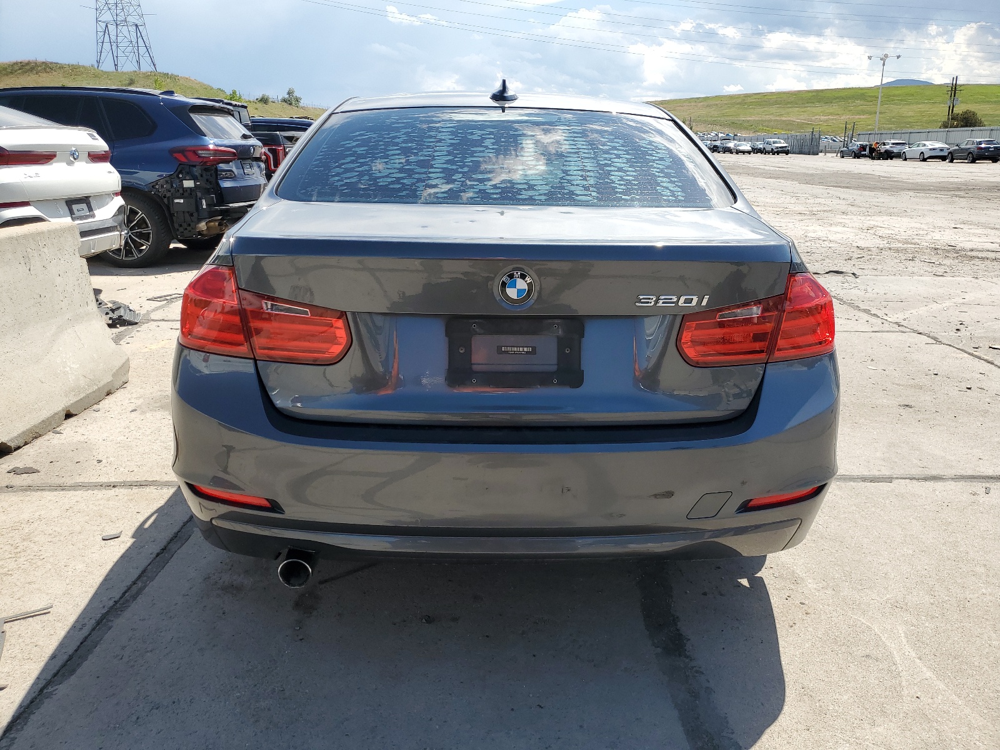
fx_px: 751
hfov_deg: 67.3
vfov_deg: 53.1
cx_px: 500
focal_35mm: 26
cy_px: 375
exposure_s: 1/2000
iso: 50
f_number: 1.5
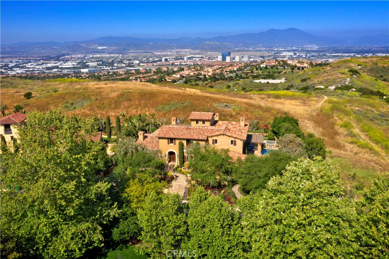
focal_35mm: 28
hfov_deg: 65.5
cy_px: 130
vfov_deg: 46.4
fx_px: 302
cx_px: 194
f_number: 10
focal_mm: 10.26
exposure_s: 1/640
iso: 100
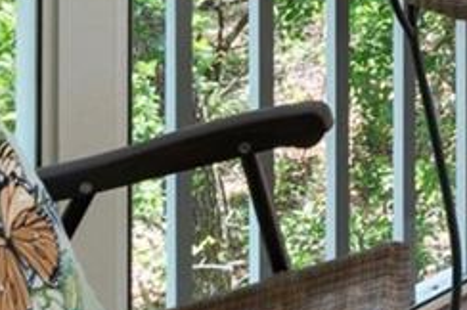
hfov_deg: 15.7
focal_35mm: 105
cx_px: 915
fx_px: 1360
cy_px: -417
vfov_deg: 11.1
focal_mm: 16
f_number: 10
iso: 250
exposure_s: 1/3
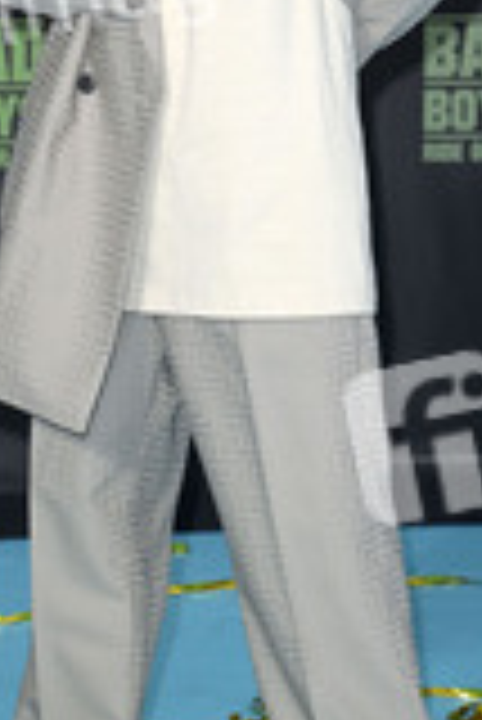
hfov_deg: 6.5
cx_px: 167
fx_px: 4248
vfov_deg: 9.7
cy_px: 194
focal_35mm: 212
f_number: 5.6
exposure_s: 1/250
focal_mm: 85
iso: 320
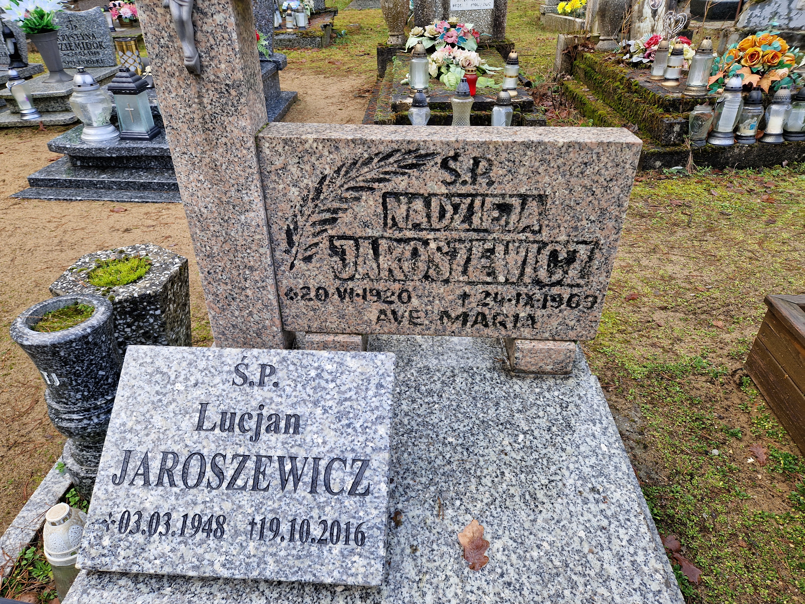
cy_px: 302
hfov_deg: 73.9
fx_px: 535
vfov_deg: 58.9
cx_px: 402
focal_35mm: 23
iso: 50
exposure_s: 1/106
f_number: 1.8
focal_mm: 5.4
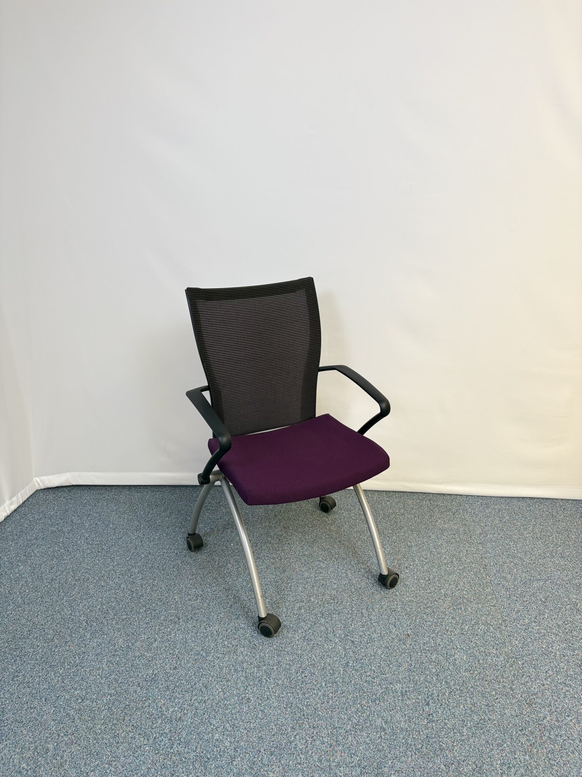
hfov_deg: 53.1
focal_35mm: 26
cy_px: 388
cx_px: 291
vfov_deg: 67.3
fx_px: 583
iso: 80
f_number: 1.6
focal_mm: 5.96
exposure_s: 1/121
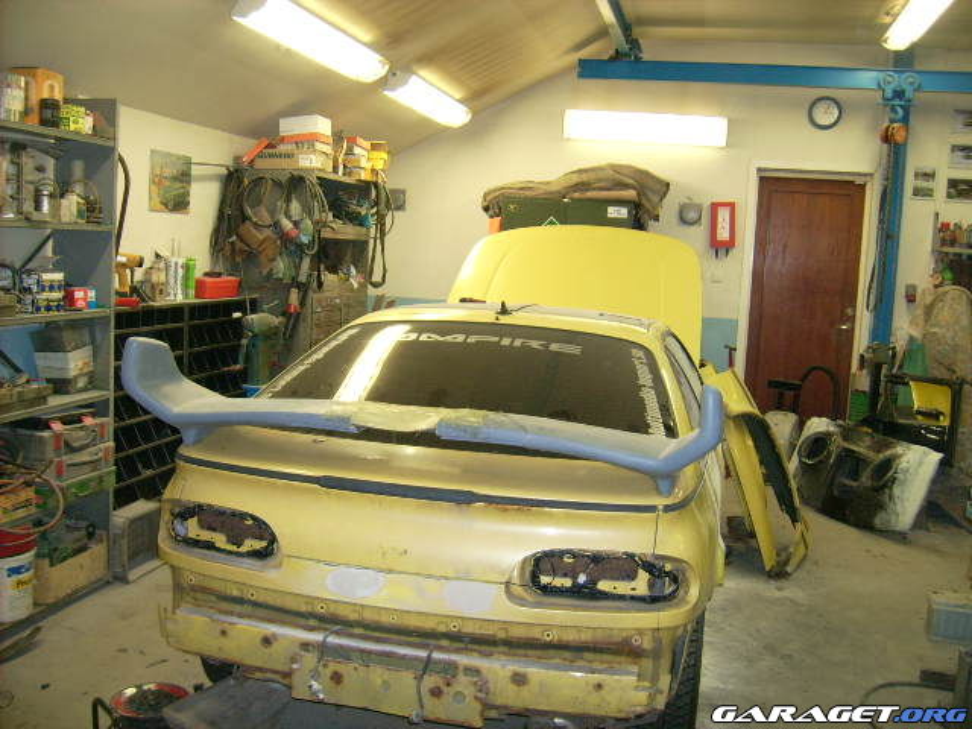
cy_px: 364
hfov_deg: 52.6
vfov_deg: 40.7
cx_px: 486
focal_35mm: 35
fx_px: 983
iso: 100
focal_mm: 5.95
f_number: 2.8
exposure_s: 1/60
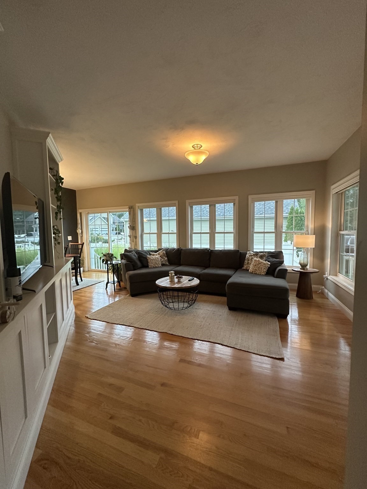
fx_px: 198
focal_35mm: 14
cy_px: 244
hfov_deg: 85.7
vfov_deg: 102.1
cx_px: 184
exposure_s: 1/60
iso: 400
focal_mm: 2.22
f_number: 2.2
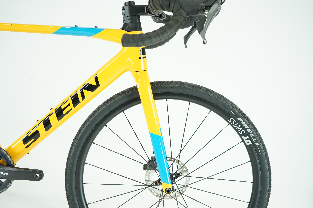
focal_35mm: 35
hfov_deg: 54.4
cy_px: 104
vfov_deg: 37.9
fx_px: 304
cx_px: 156
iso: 2500
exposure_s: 1/200
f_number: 5.6
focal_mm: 35
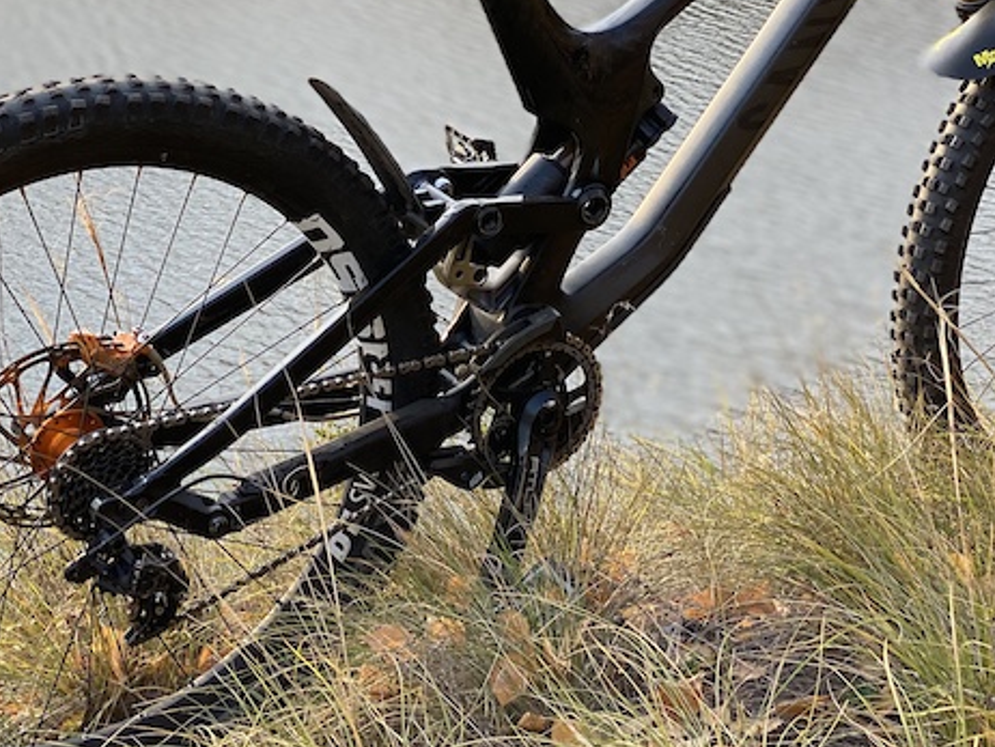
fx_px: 2588
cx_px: 521
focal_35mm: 90
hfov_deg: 21.8
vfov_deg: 16.3
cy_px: 136
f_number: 2
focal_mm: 6
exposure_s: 1/122
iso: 25
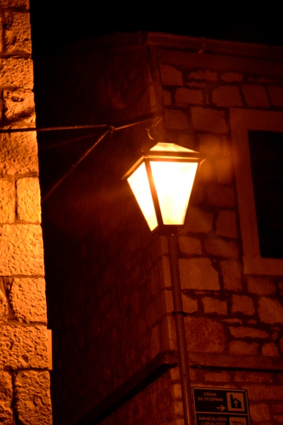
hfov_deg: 12.0
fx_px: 1333
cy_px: 213
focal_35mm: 113
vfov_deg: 18.1
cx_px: 28
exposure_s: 1/10
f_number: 8
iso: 800
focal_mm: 50
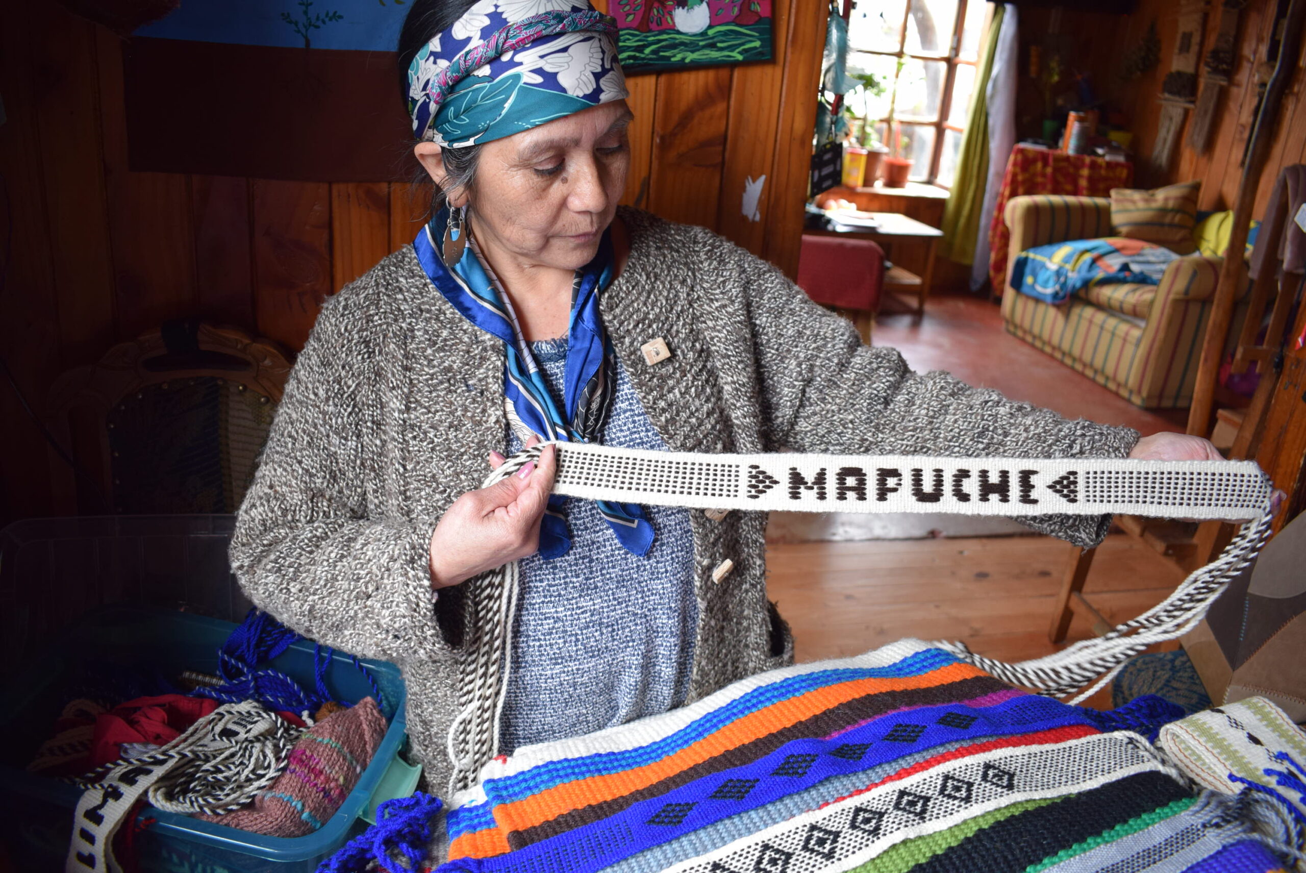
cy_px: 436
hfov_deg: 67.3
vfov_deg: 48.0
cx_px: 653
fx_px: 980
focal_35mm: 27
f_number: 4.5
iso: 400
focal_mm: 18
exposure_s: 1/40
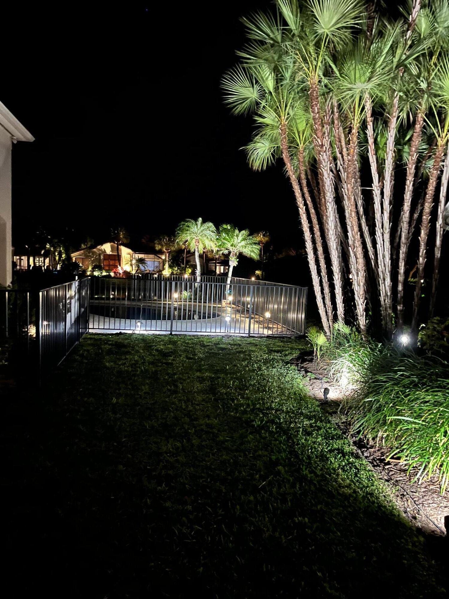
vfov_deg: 67.3
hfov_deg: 53.1
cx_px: 224
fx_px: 450
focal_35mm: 26
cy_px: 300
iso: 800
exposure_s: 1/5
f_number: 1.6
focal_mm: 5.1
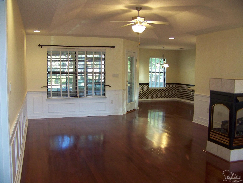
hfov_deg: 51.4
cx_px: 122
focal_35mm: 36
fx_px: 253
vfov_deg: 39.7
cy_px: 92
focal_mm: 5.85
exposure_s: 1/30
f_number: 2.8
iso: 200
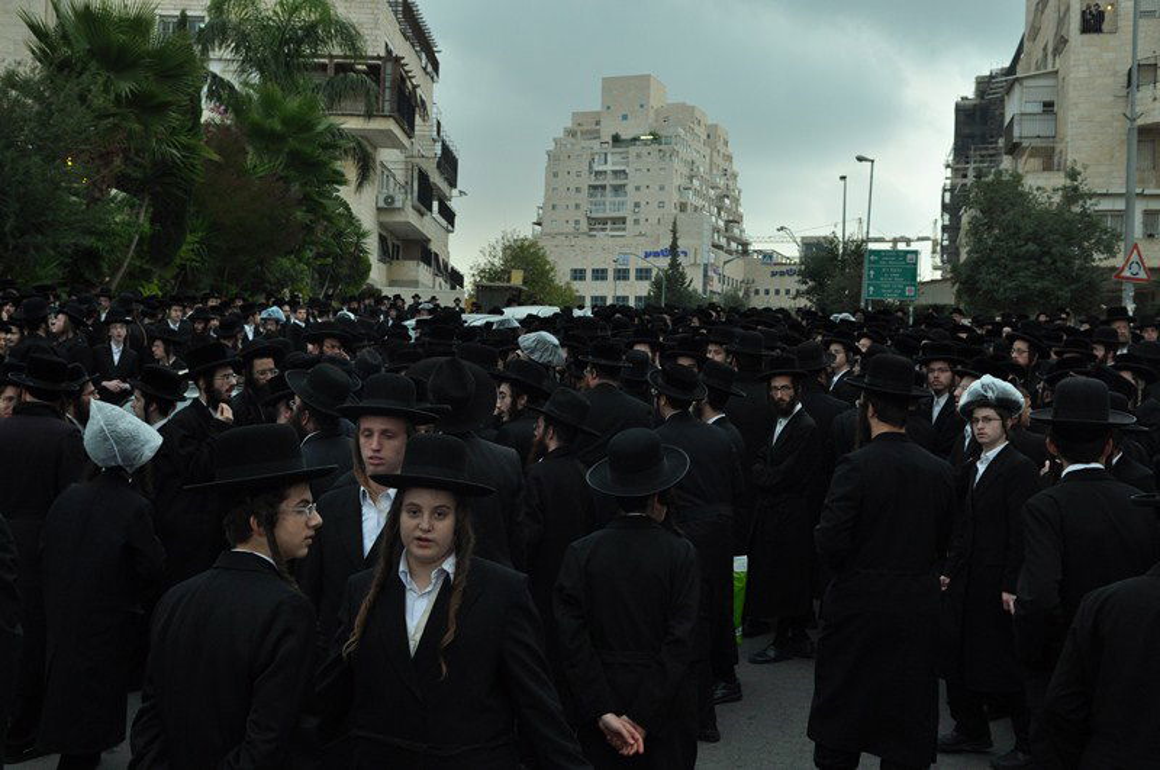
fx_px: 1255
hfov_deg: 49.6
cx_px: 580
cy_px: 385
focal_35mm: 39
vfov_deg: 34.1
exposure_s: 1/400
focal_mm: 26
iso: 500
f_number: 5.6
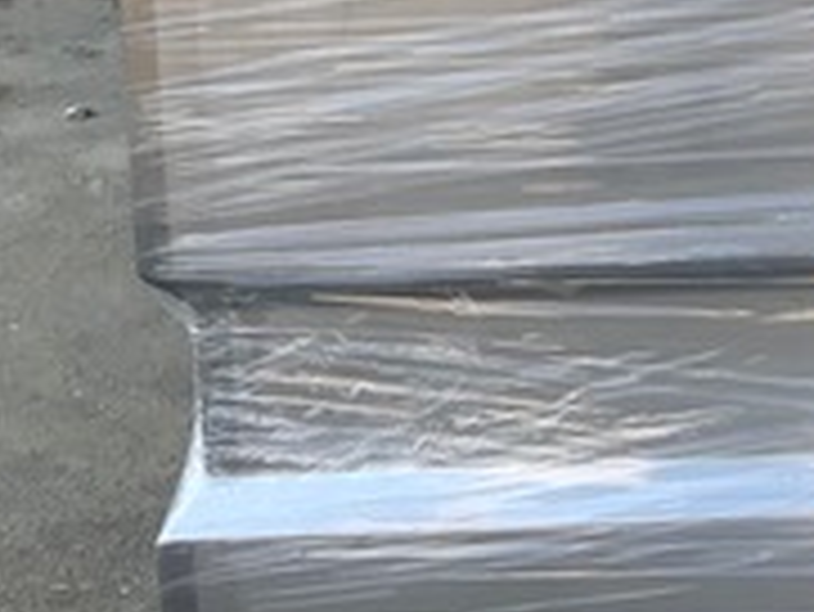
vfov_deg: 14.4
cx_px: 953
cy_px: -176
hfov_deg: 18.8
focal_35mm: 99
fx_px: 2330
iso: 20
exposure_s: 1/451
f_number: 1.8
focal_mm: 3.99
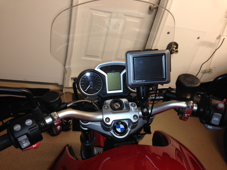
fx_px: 216
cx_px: 114
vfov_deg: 42.9
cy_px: 85
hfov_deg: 55.4
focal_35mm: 33
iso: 80
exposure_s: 1/20
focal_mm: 4.12
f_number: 2.4
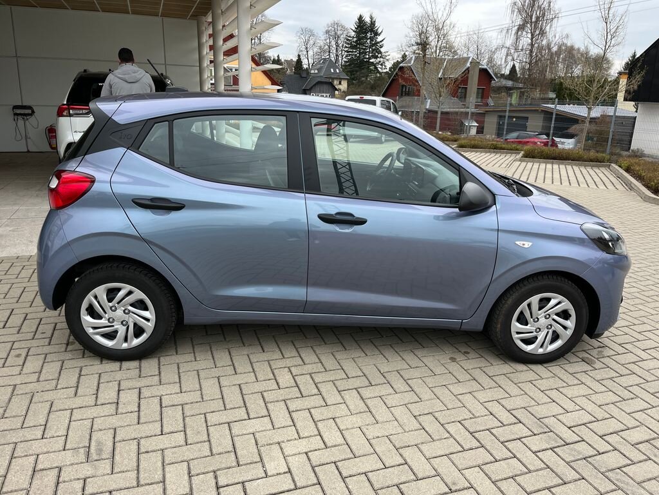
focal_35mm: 26
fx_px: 495
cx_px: 330
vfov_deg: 53.1
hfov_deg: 67.3
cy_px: 248
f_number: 1.6
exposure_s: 1/621
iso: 50
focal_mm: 5.1
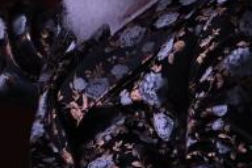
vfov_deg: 1.5
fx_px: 6481
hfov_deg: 2.2
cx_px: 168
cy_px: -127
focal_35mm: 926
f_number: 2.8
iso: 3200
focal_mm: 116
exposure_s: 1/125
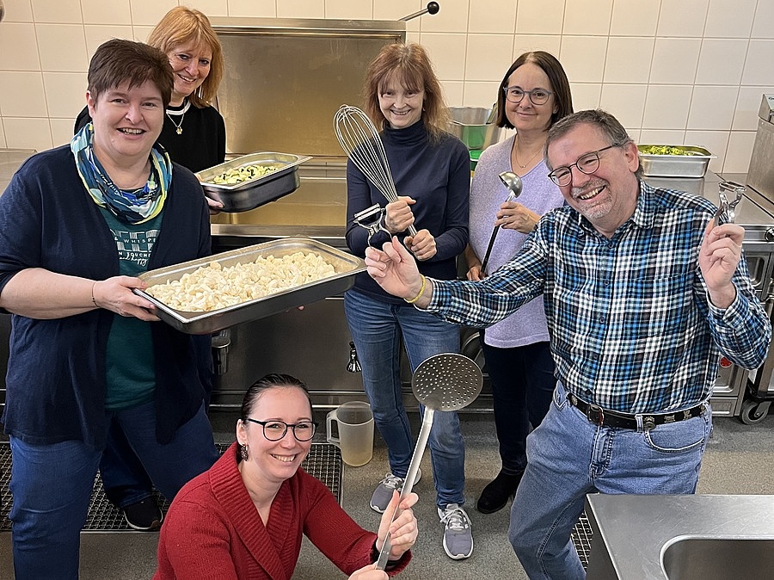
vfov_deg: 53.0
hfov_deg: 67.3
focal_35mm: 26
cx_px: 387
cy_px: 290
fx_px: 581
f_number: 1.6
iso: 125
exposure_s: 1/65
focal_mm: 5.1
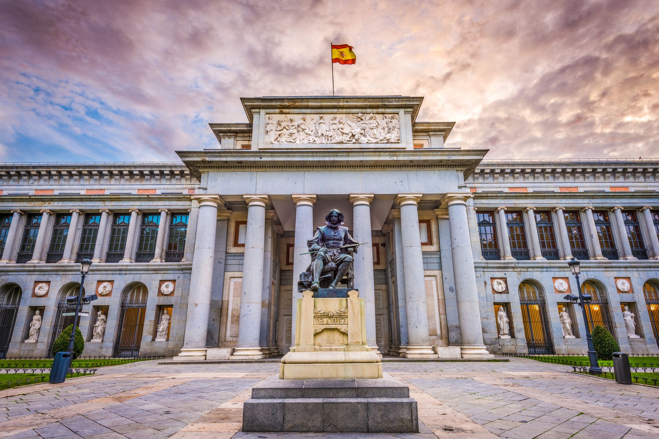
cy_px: 220
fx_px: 384
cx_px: 330
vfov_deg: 59.5
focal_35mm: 21
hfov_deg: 81.2
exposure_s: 1.3
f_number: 10
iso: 100
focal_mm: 21
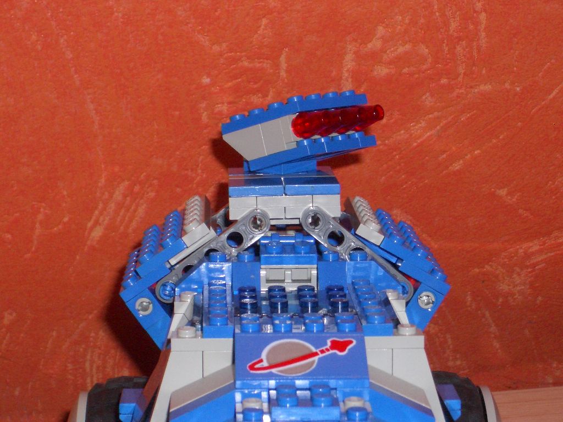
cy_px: 211
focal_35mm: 105
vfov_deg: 14.1
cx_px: 282
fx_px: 1708
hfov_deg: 18.7
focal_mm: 17.4
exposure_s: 1/40
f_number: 7.7
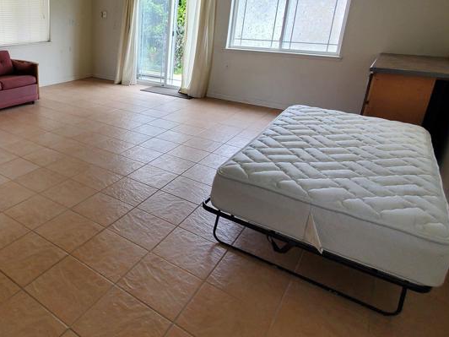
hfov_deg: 62.5
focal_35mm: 25
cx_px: 79
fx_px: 324
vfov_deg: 54.1
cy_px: 121
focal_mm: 1.8
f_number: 2.2
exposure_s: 1/60
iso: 125
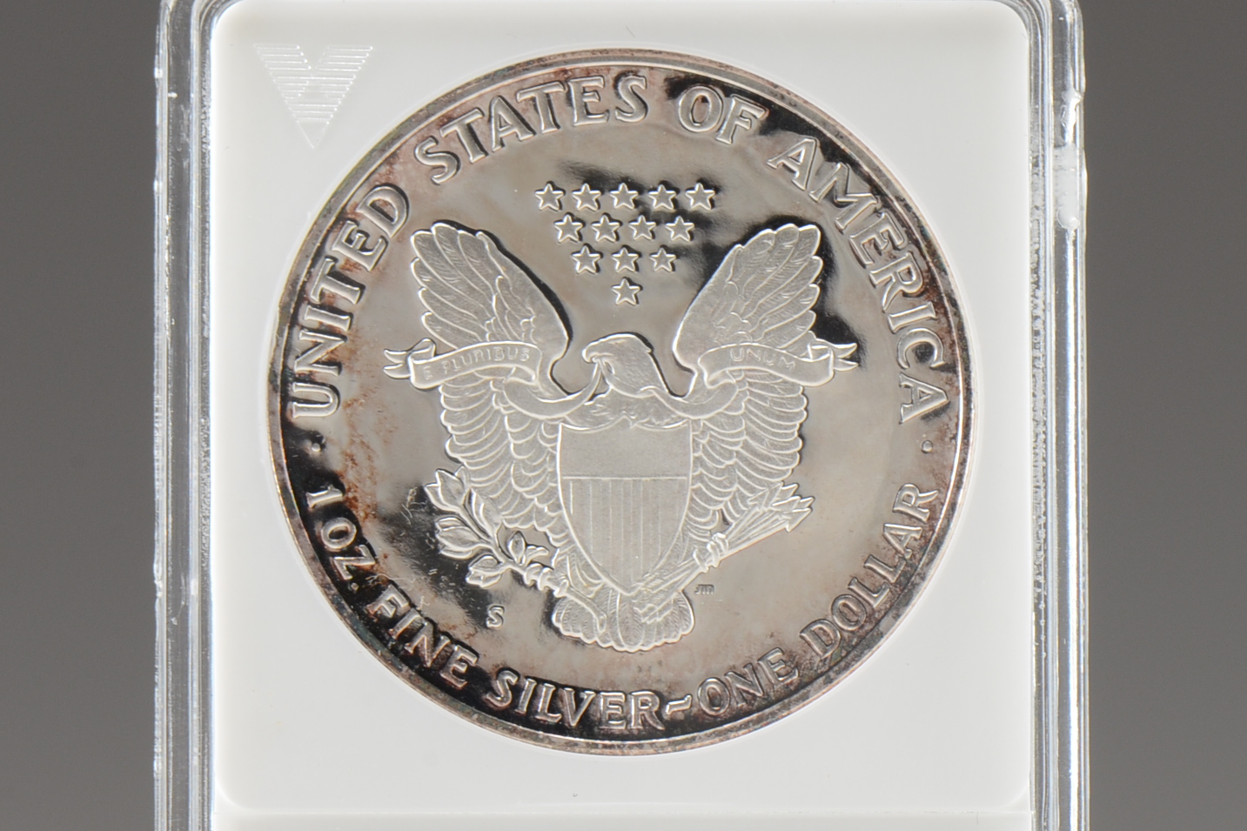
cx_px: 624
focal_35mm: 219
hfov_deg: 9.4
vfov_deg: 6.3
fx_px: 7580
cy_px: 544
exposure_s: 1/100
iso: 320
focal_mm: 85
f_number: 14
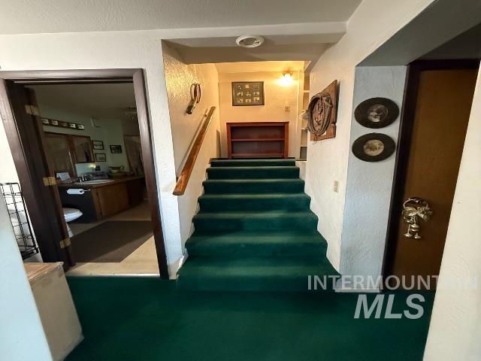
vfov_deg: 85.7
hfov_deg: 102.1
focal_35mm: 14
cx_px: 240
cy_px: 180
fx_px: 195
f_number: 2.2
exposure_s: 1/60
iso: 1000
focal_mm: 2.22
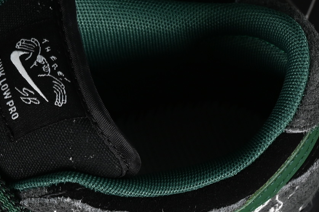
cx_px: -54
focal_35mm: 249
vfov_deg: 5.5
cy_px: 72
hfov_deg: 8.2
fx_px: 2206
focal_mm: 50
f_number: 6.3
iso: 160
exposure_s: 1/50
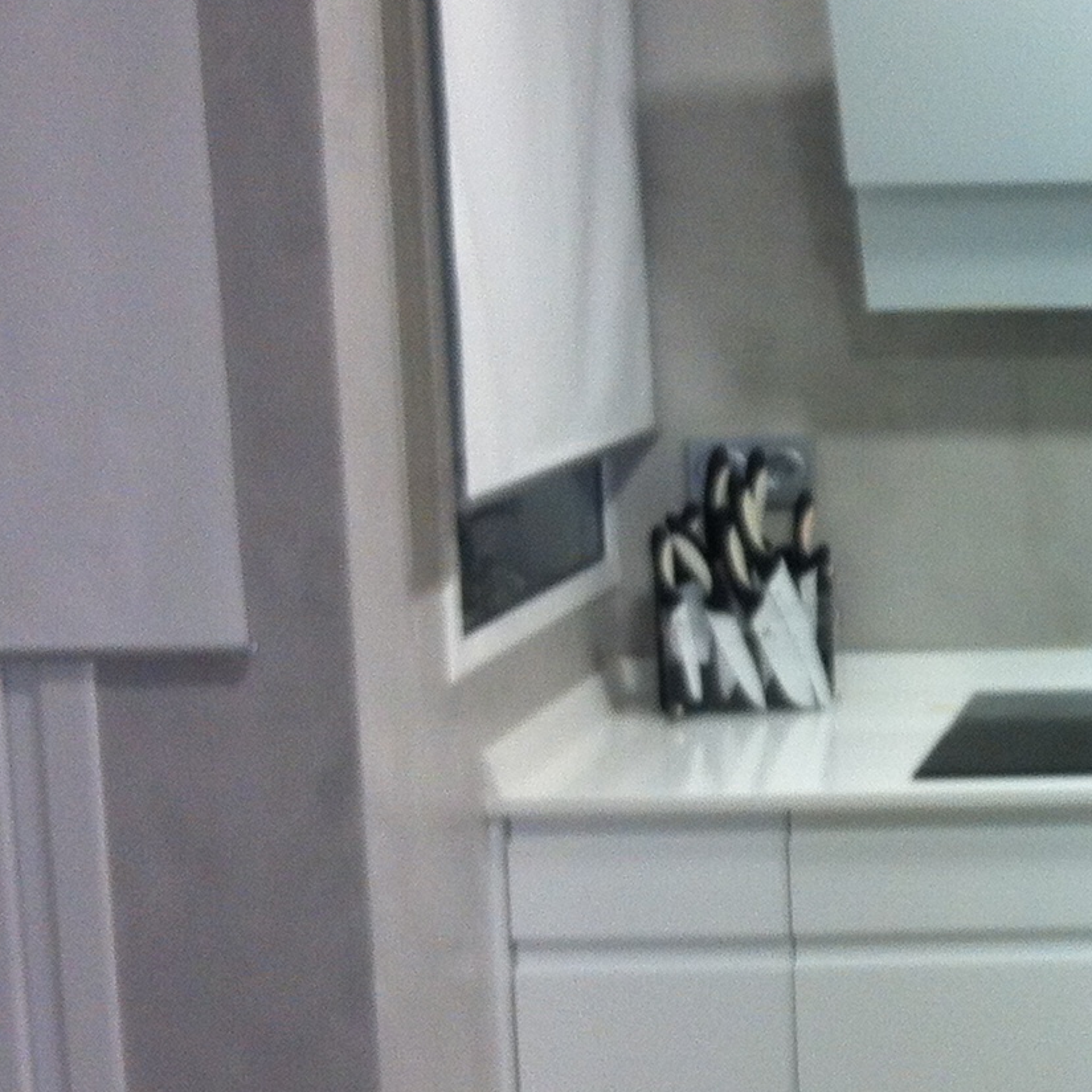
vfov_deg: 17.9
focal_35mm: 97
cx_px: 1460
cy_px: 541
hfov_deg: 16.8
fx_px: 3462
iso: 80
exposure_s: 1/17
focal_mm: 3.85
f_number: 2.8
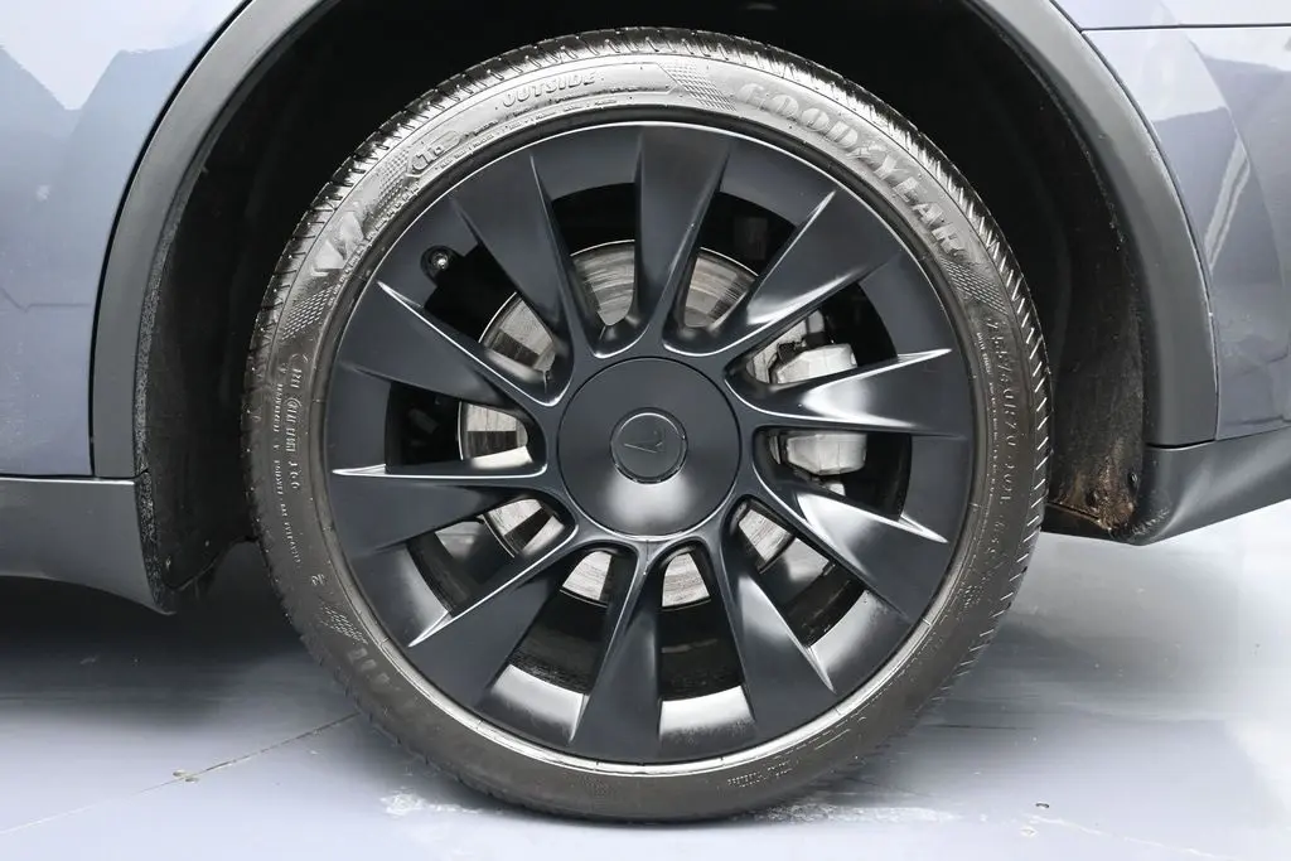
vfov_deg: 35.5
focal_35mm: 38
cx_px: 646
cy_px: 430
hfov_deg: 51.3
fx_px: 1345
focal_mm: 25
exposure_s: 1/125
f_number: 4.2
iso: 2800
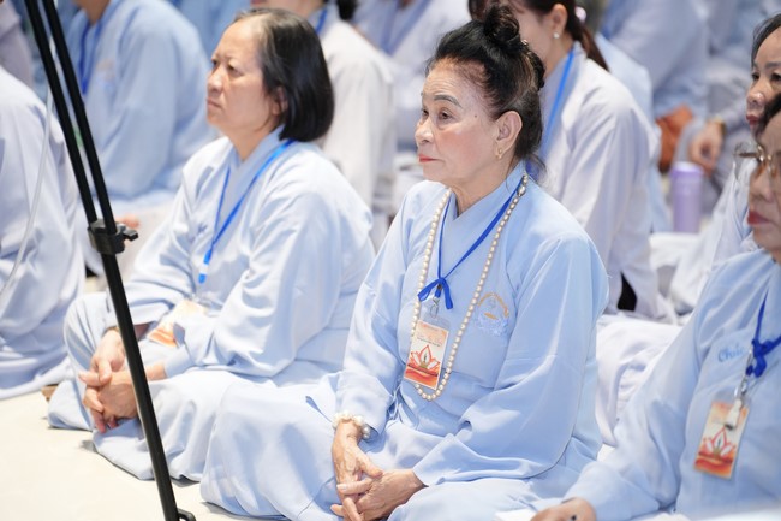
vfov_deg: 9.1
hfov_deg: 13.7
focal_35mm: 150
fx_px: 3253
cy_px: 260
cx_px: 390
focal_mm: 150
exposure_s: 1/200
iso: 2500
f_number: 2.8
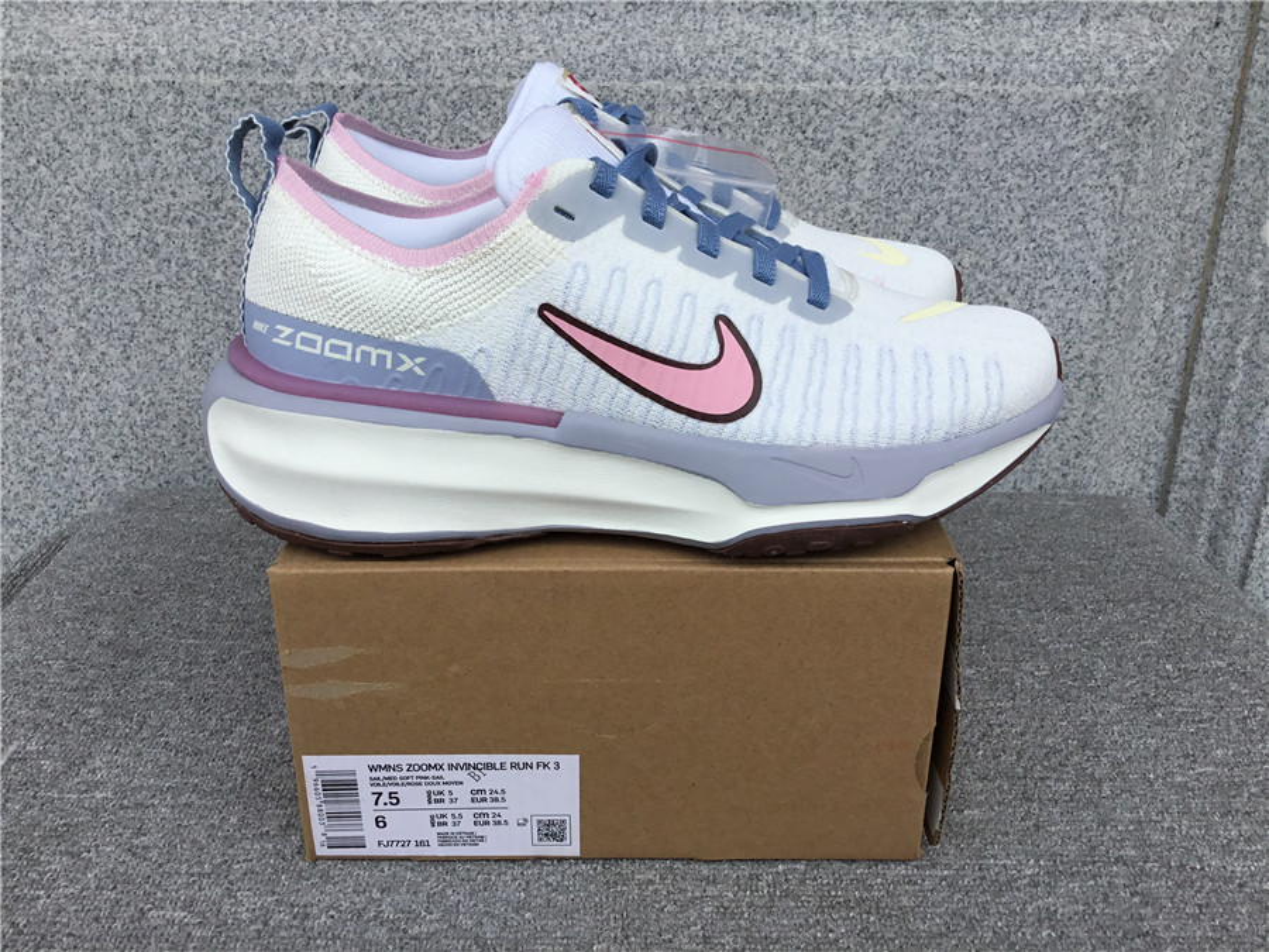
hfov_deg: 58.4
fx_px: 1136
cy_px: 476
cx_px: 634
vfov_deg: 45.4
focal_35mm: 31
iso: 25
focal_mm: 3.3
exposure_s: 1/497
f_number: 2.4
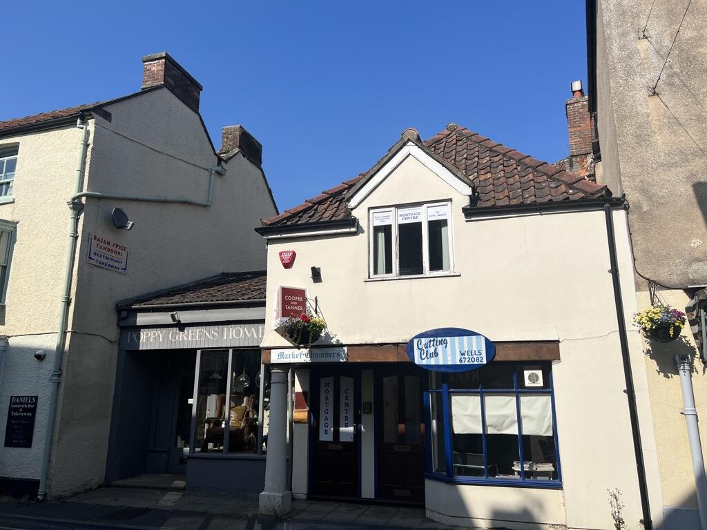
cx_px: 354
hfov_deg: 67.3
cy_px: 265
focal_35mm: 26
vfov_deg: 53.1
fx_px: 531
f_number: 1.5
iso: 50
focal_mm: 5.7
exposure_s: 1/8000
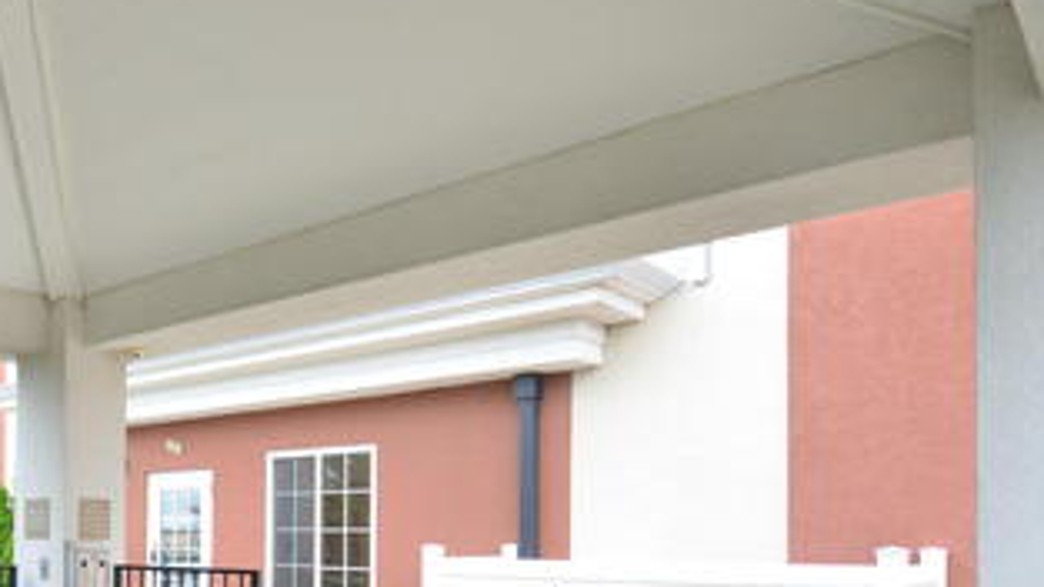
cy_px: 530
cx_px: 55
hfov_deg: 52.7
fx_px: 858
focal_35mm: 31
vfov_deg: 35.5
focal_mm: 10
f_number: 5
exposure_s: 1/100
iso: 250
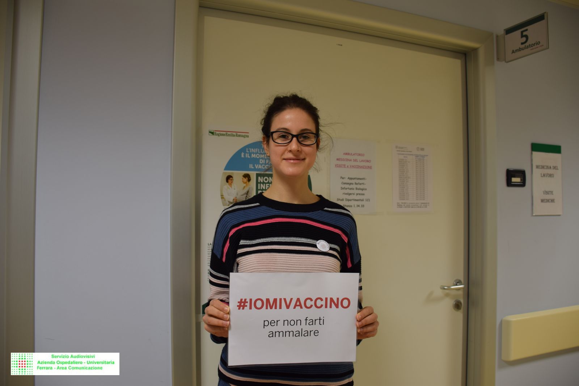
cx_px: 290
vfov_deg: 47.9
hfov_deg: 67.4
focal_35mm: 27
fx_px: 434
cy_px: 193
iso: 100
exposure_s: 1/13
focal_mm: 18
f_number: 3.5
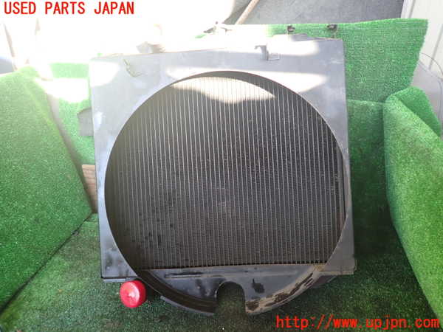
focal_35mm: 25
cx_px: 222
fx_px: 320
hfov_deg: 69.4
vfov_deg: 54.9
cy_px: 166
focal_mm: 4.5
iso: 125
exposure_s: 1/60
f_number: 2
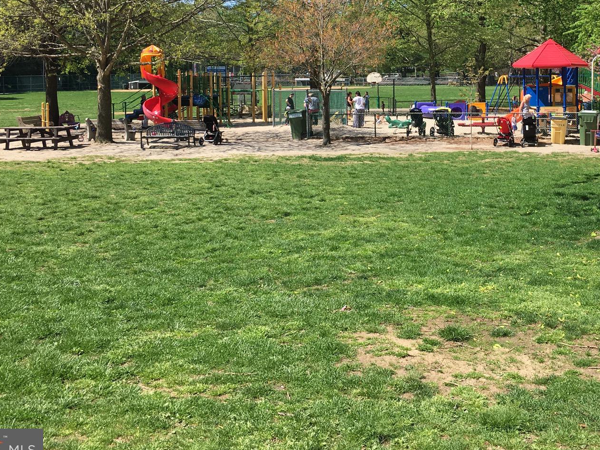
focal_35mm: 47
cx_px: 411
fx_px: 815
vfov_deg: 30.3
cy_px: 103
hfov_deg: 39.8
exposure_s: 1/1083
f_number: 2.2
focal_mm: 4.15
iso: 25
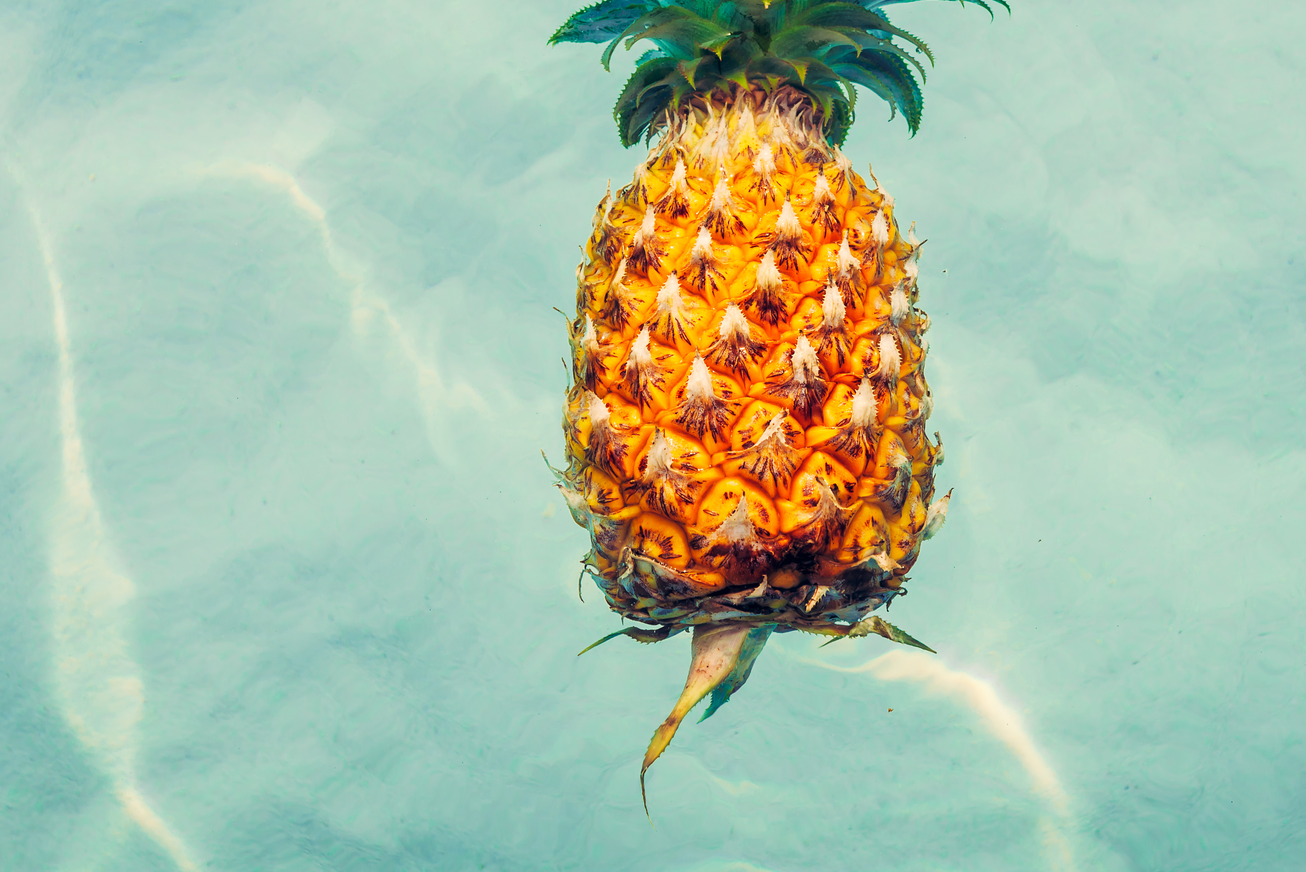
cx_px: 705
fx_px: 4100
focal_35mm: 113
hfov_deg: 18.1
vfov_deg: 12.0
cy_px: 62
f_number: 11
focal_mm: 60
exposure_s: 1/200
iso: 100
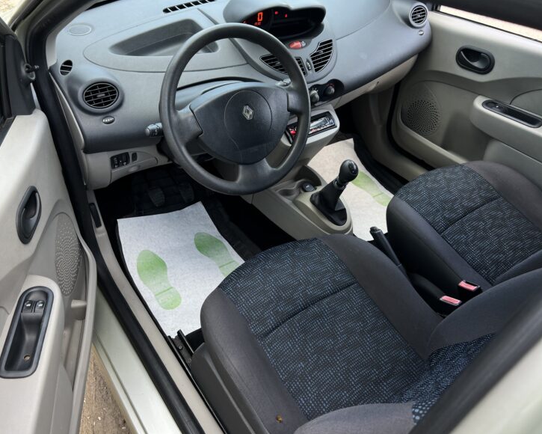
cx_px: 251
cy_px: 212
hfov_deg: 62.1
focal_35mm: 28
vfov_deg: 51.5
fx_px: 449
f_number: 1.5
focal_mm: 5.7
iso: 32
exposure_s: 1/134
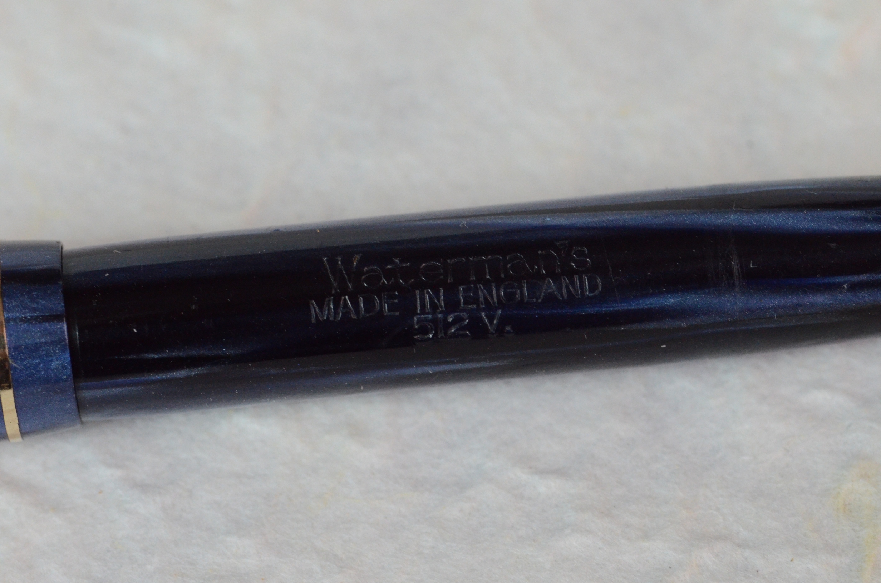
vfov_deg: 8.7
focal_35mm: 158
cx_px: 440
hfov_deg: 13.1
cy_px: 292
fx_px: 3846
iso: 2500
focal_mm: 105
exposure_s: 1/30
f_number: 13
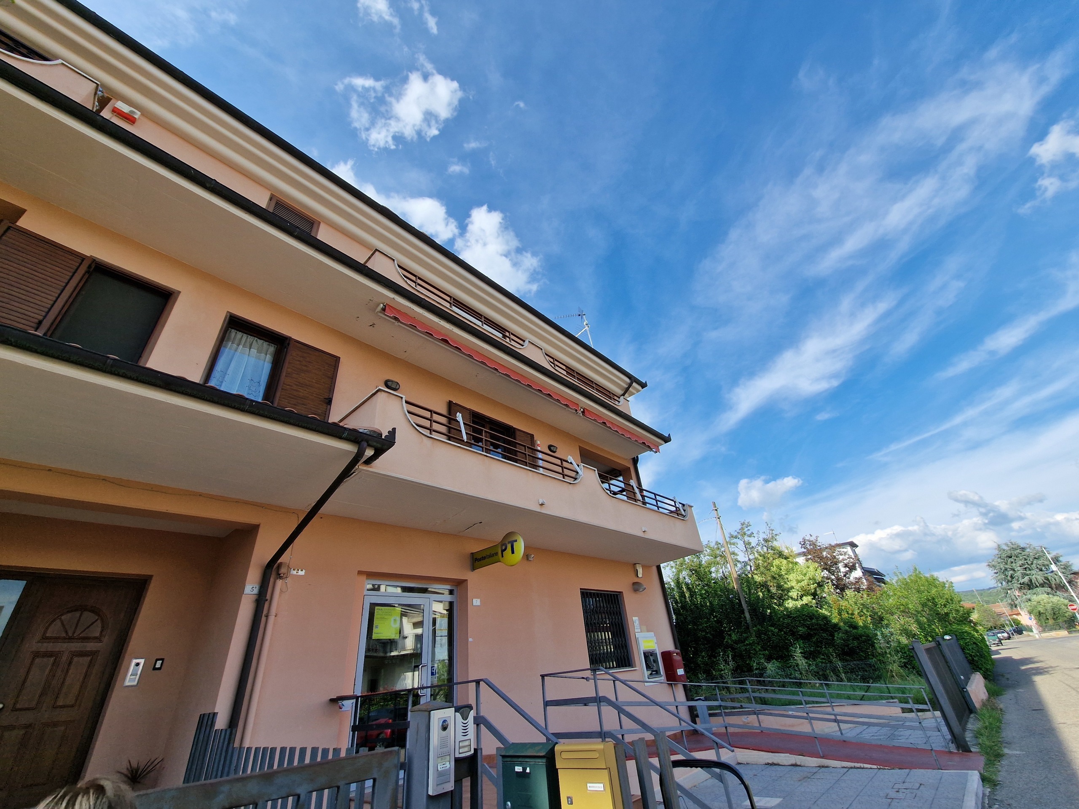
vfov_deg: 89.9
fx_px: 405
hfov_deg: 106.2
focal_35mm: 13
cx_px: 540
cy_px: 404
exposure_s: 1/1492
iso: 50
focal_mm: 2.2
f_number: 2.2
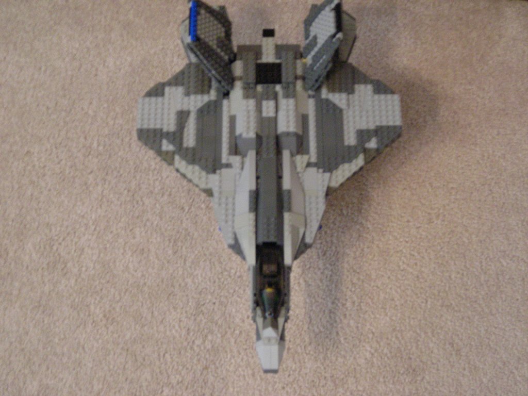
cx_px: 264
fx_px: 1373
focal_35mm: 90
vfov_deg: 16.4
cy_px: 198
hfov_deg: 21.8
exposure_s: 1/8
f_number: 4.6
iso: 429
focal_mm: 14.8
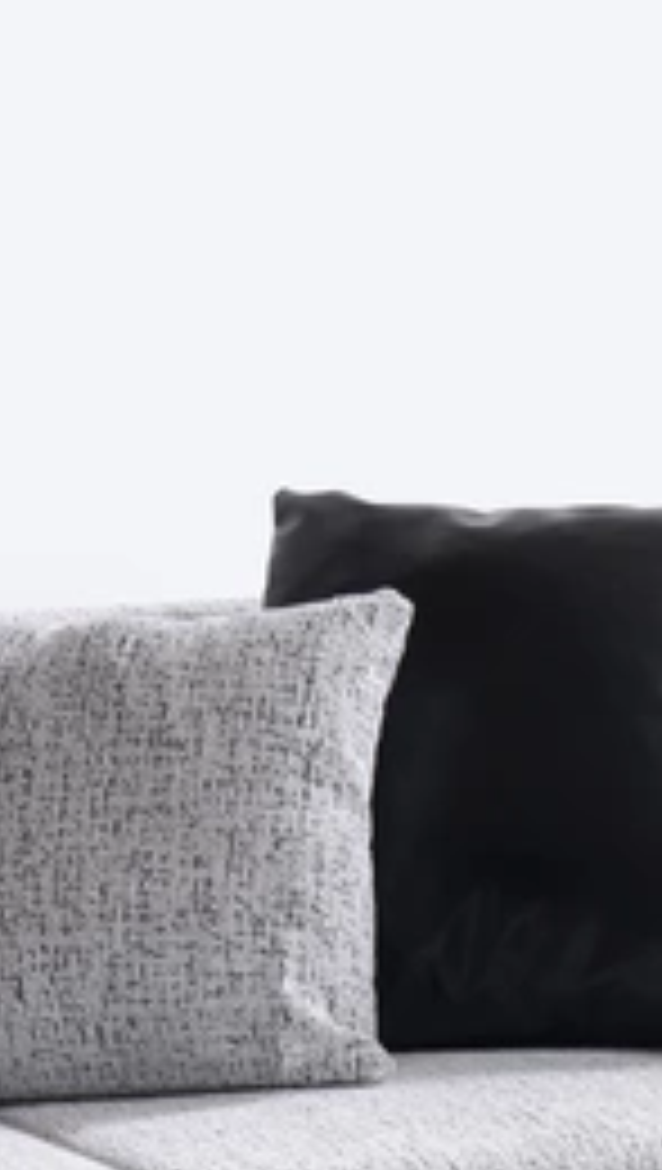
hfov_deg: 7.9
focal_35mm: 152
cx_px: 883
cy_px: 1058
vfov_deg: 14.0
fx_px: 4725
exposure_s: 1/100
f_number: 13
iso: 100
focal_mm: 63
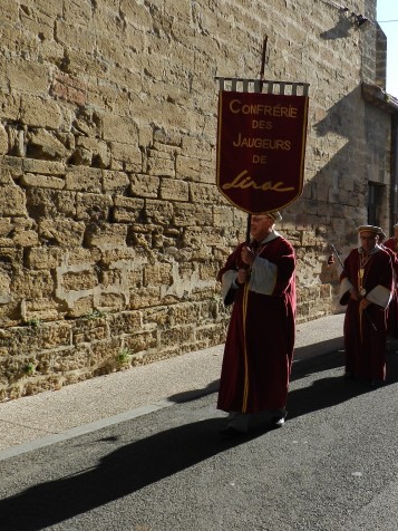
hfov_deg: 32.7
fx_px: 659
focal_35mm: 43
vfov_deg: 43.9
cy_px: 267
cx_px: 313
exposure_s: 1/800
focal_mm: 5.6
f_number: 3.7
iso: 160
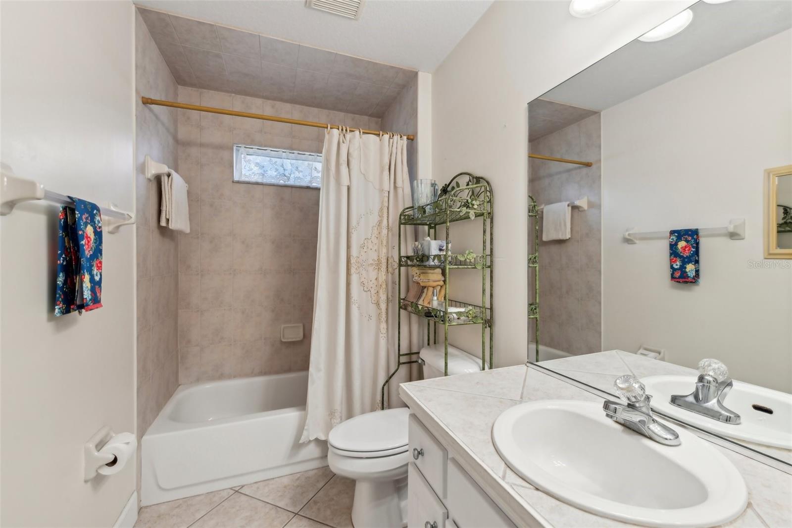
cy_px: 264
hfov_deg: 100.4
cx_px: 396
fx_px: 330
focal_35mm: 15
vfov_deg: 77.3
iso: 400
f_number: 8
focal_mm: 15
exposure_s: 1/10
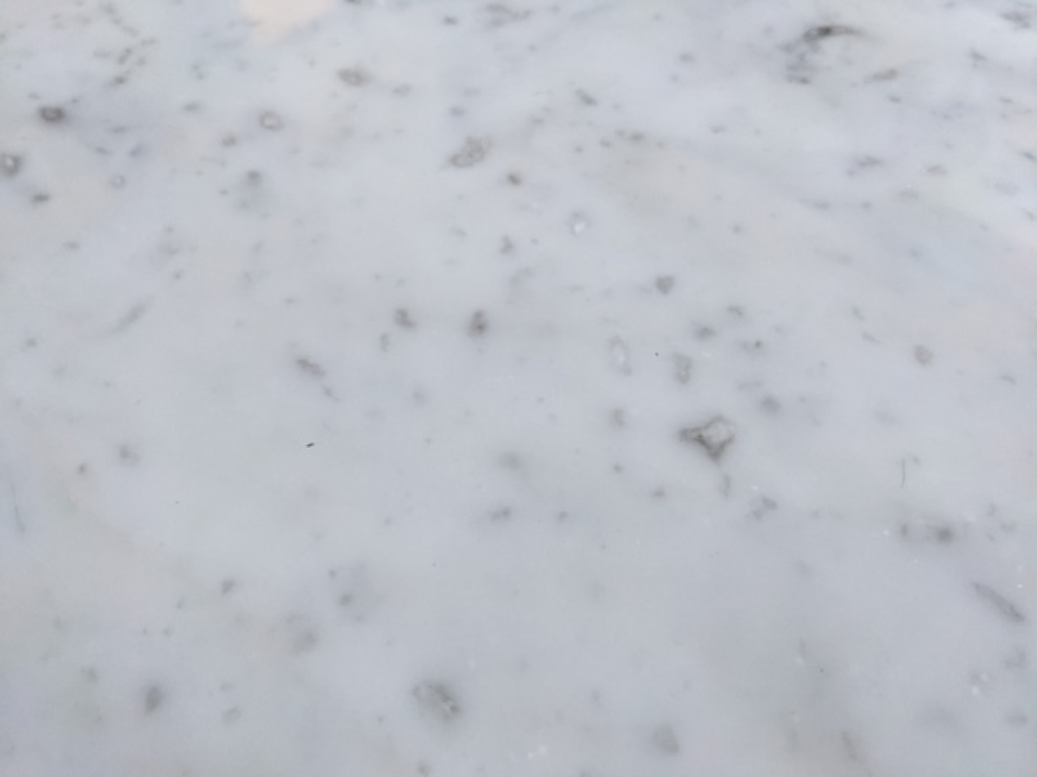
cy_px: 388
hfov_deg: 65.3
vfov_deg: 51.3
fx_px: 809
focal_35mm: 27
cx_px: 518
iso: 1205
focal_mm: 4.38
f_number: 1.73
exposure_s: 1/99.9
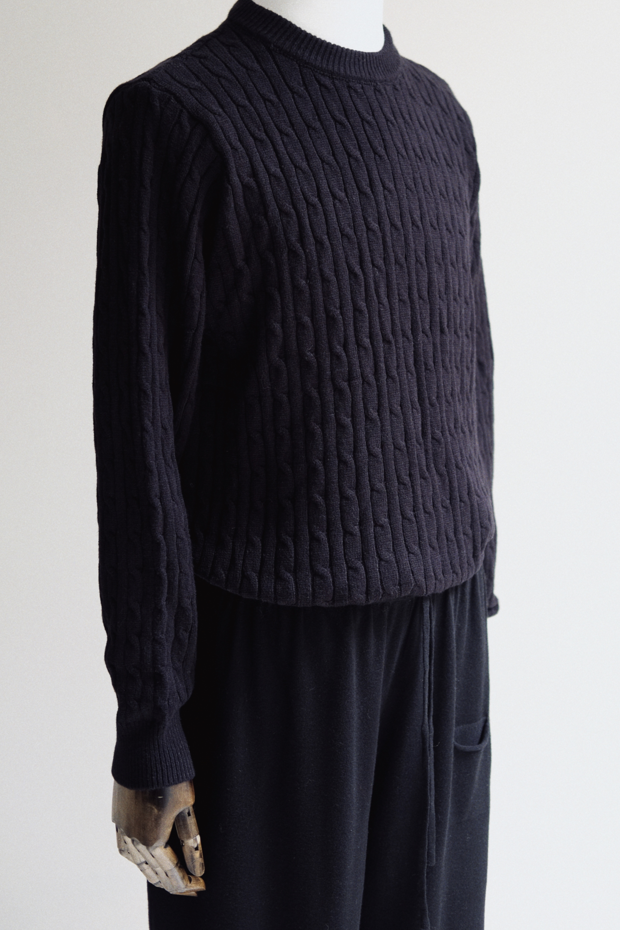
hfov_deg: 22.6
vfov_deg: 33.4
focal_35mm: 60
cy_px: 408
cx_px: 322
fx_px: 1550
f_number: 2
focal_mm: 35
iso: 320
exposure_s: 1/85
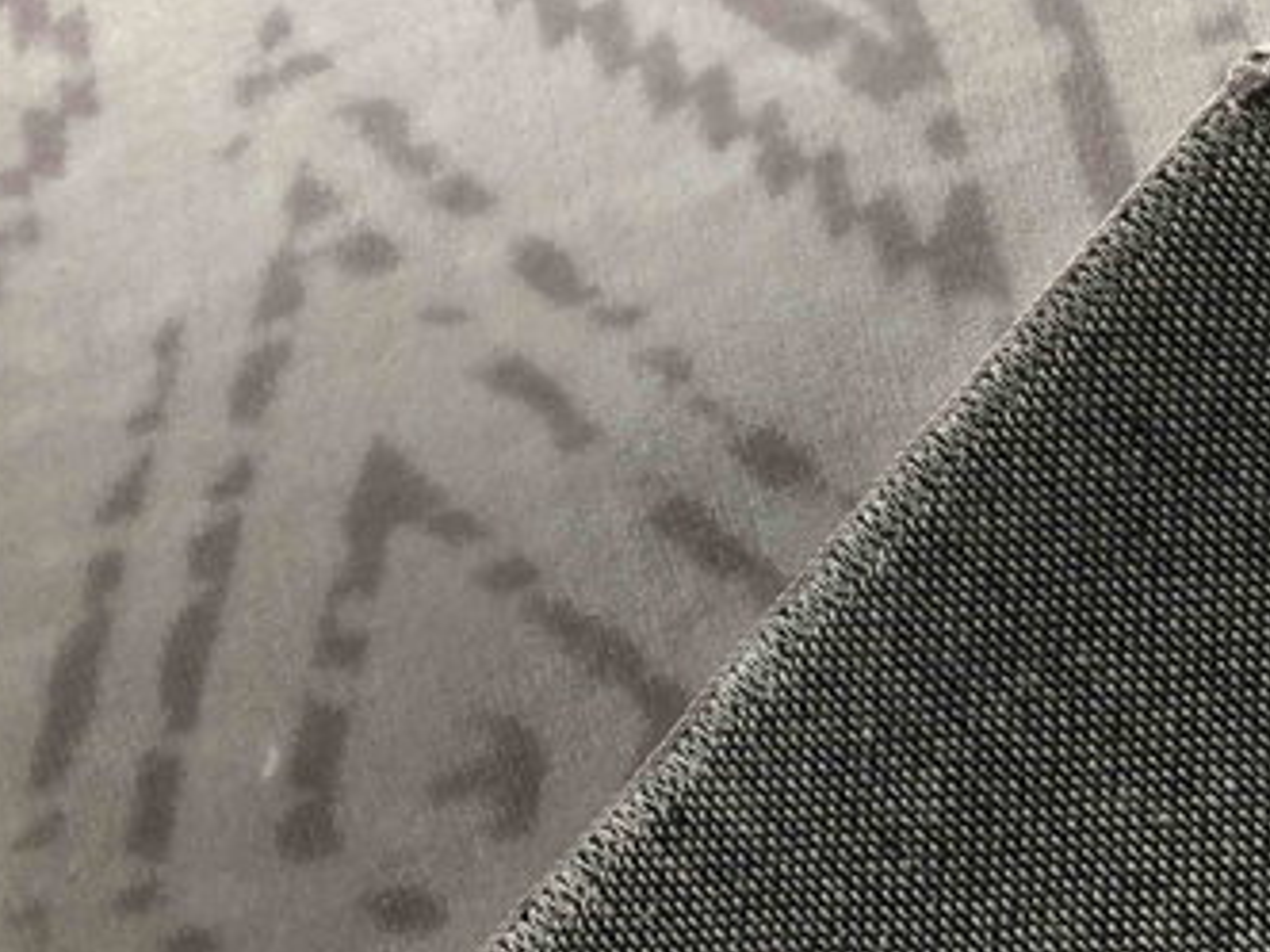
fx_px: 2165
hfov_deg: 31.1
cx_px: 1159
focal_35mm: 59
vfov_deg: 24.6
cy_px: 250
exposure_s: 1/30
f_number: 1.8
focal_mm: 3.99
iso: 32
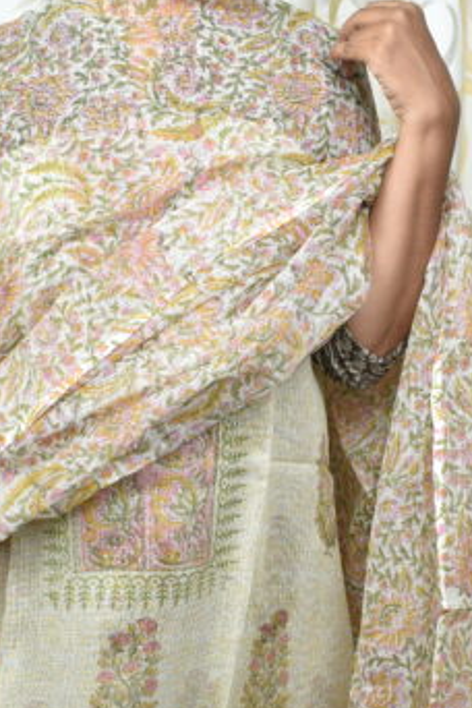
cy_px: 460
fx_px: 1396
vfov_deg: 28.3
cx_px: 205
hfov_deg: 19.2
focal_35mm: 71
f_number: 4.5
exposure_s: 1/50
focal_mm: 18
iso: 200
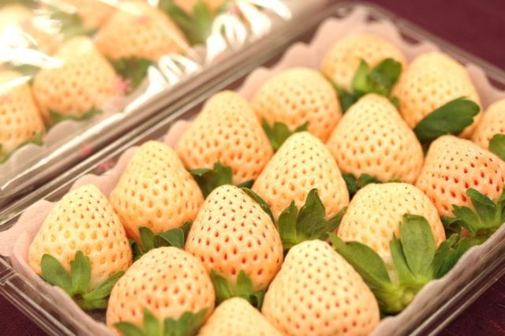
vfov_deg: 18.2
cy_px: 168
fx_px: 1051
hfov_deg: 27.0
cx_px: 252
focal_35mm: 75
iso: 800
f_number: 3.5
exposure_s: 1/100
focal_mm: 50
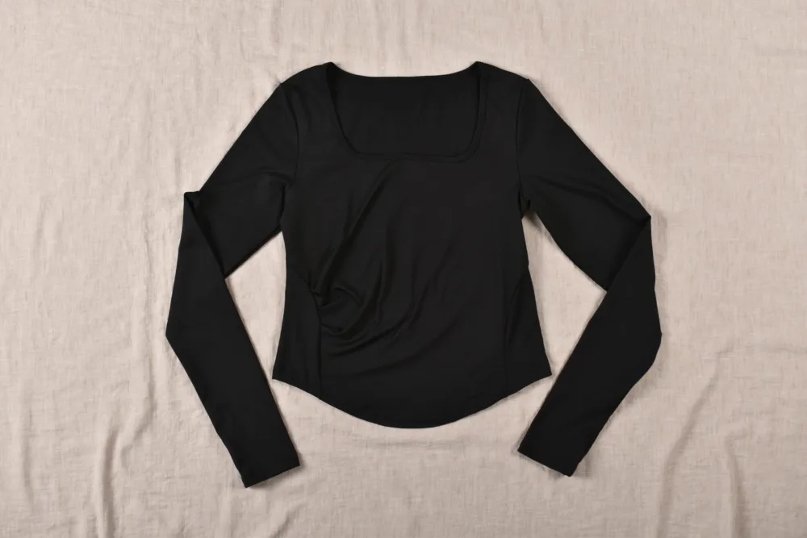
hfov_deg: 43.6
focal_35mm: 45
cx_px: 404
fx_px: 1009
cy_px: 269
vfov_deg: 29.9
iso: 100
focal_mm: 30
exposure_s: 1/125
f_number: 7.1
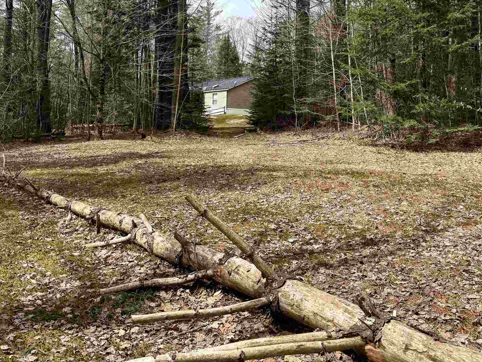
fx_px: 529
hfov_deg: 49.0
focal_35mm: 38
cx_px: 244
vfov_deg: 37.0
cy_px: 99
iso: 100
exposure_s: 1/3584
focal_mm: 6.76
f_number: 1.78
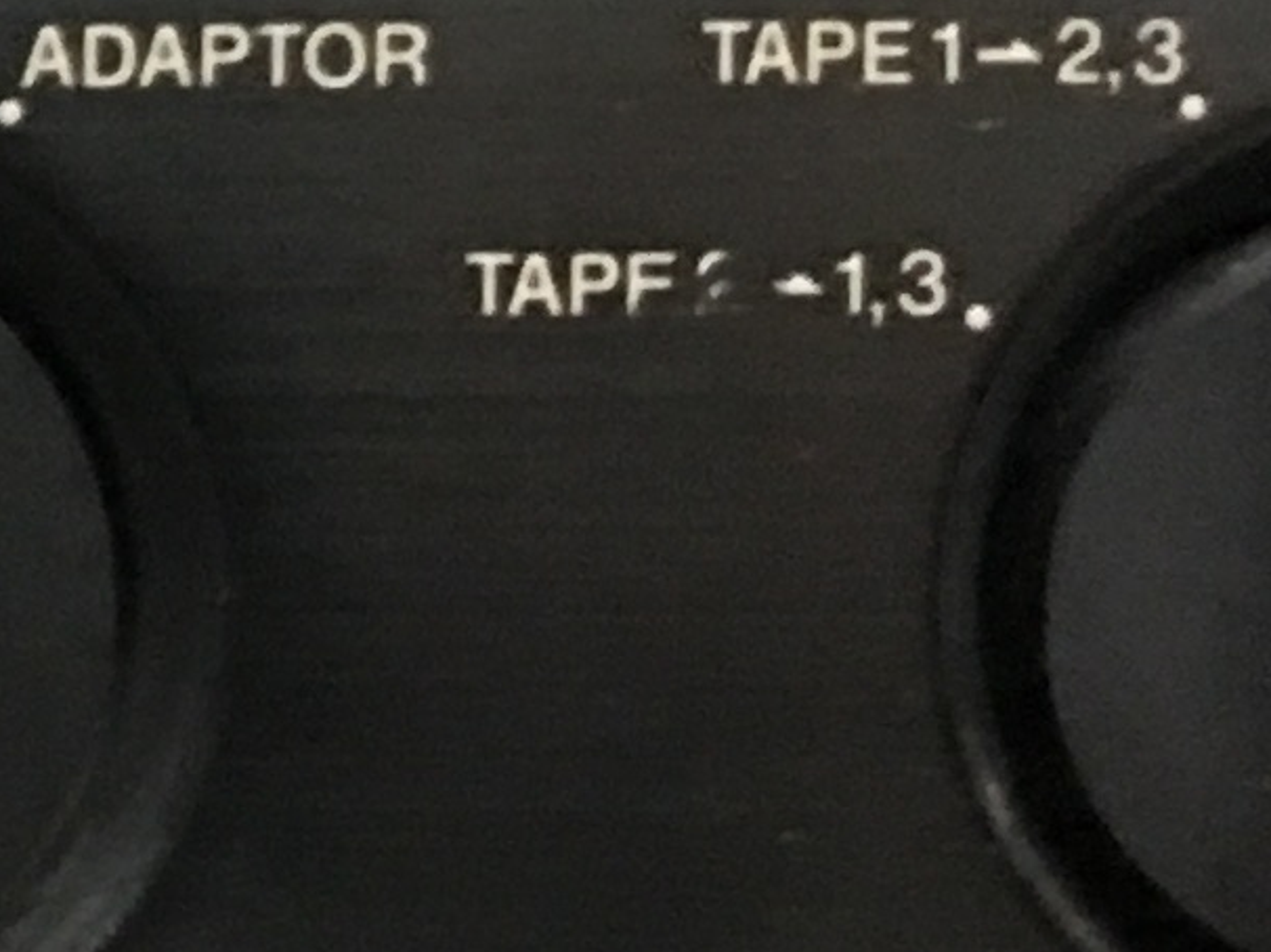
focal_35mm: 193
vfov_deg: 7.7
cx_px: -2016
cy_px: 539
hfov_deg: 9.0
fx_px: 7084
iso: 100
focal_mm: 4.15
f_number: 2.2
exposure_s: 1/4
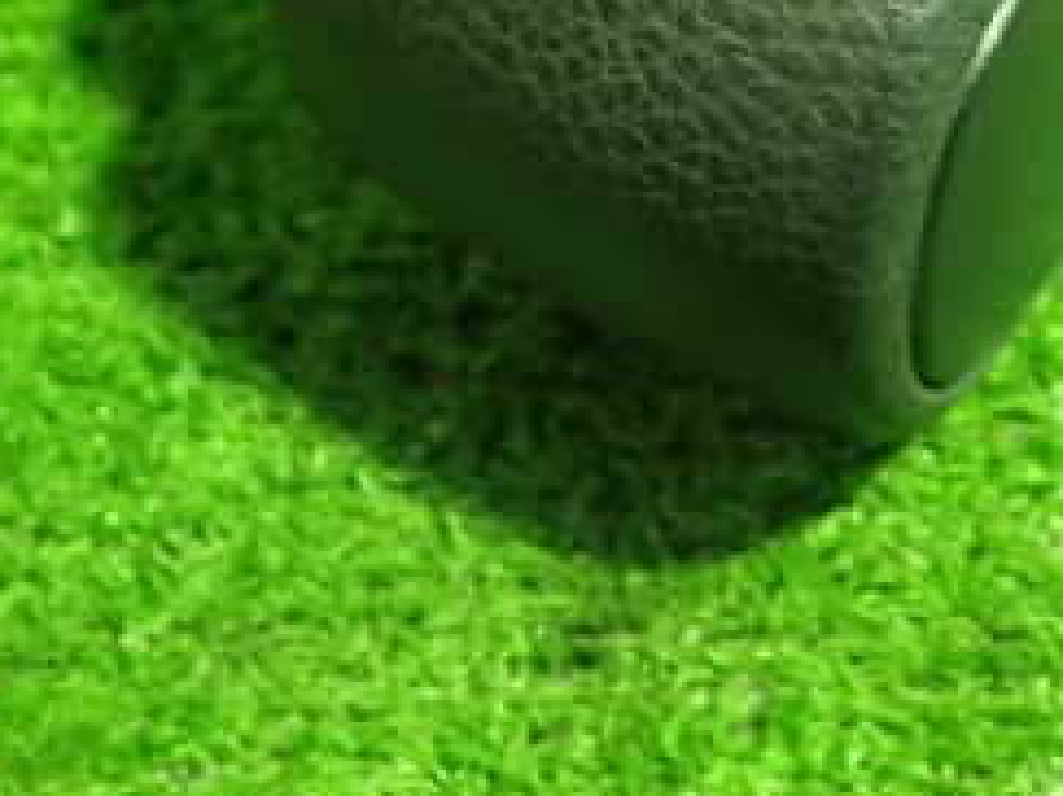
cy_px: -9
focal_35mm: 74
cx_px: 906
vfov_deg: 19.3
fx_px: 2271
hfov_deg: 25.7
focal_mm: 5.4
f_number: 2.3
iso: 640
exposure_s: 1/30
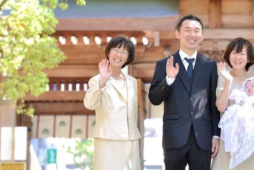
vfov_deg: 4.7
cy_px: 23
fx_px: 2069
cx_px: 199
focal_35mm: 293
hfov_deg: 7.0
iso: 2000
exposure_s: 1/640
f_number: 5.6
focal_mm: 160
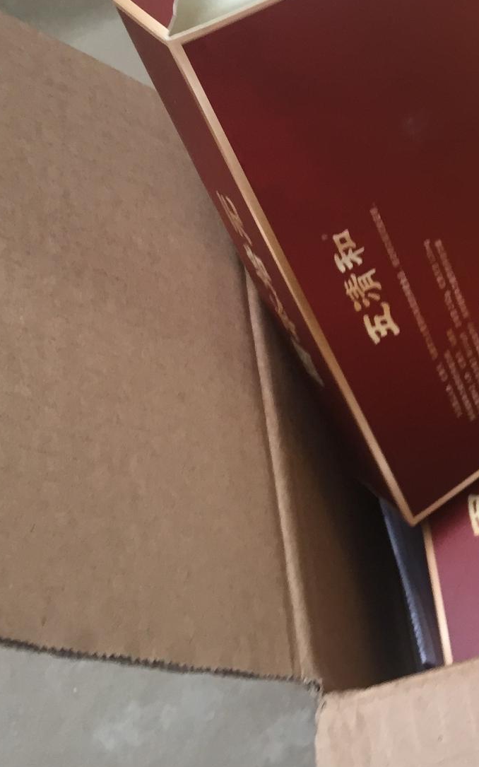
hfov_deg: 19.9
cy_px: 244
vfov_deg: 34.7
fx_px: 1212
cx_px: 681
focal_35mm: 58
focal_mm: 4.15
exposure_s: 1/33
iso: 100
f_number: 2.2
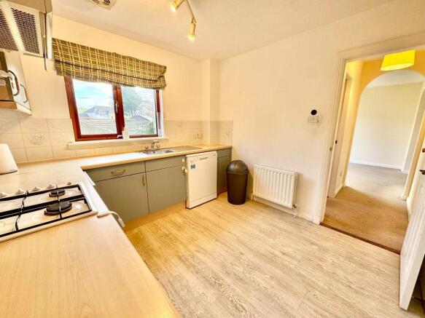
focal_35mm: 14
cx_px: 212
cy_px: 159
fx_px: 172
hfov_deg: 102.1
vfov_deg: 85.7
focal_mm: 2.22
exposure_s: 1/100
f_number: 2.2
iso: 64
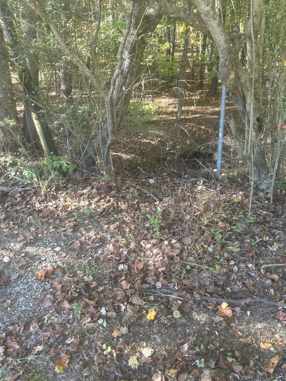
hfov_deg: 48.1
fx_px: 320
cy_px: 179
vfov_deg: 61.6
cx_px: 165
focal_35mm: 29
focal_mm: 6.86
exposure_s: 1/121
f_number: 1.78
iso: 125
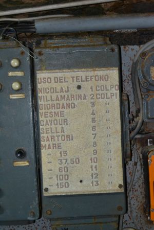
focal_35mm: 60
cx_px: 77
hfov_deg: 22.6
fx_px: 385
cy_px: 115
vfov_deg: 33.4
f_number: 5
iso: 2500
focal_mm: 40
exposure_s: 1/60
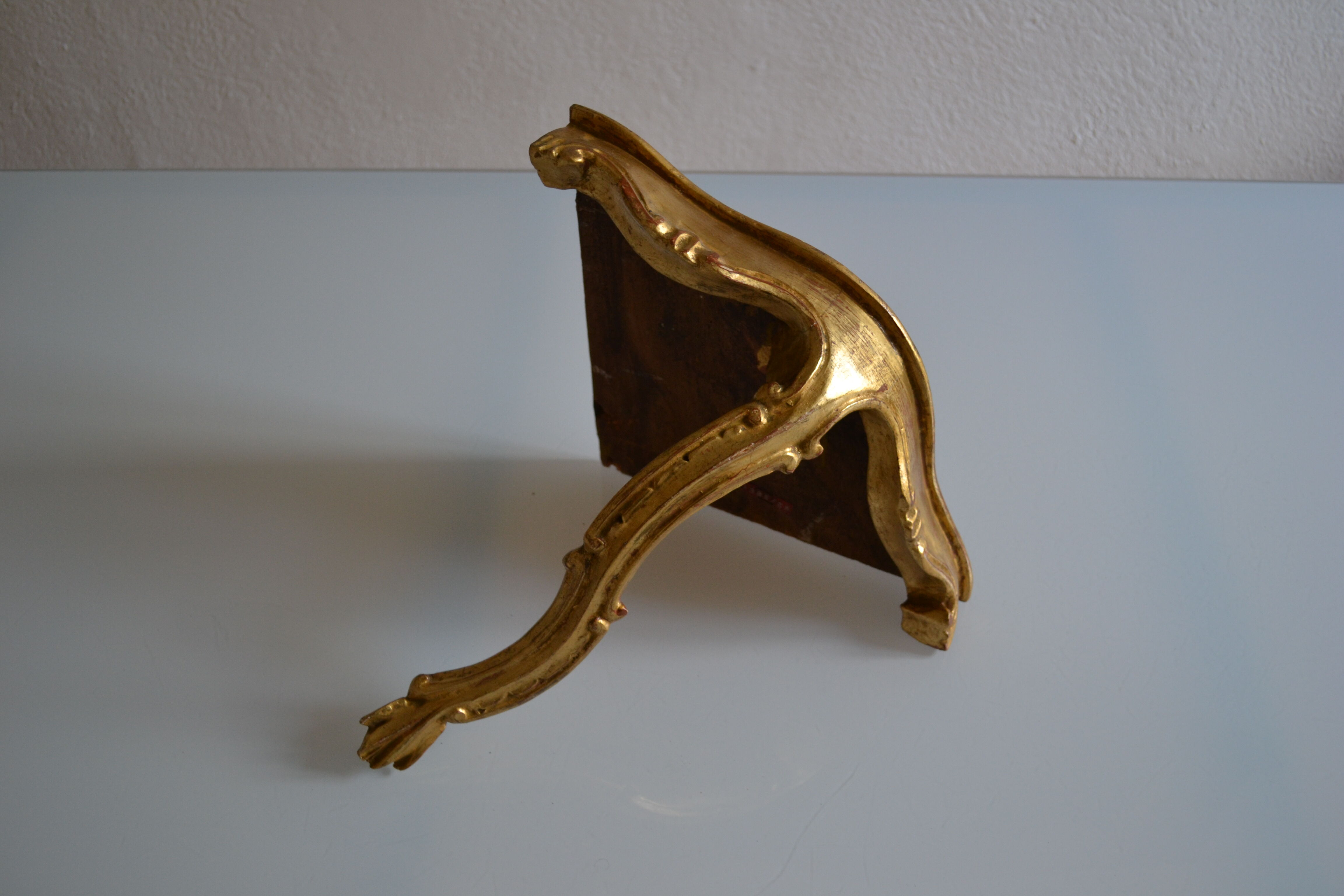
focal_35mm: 33
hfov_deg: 57.2
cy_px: 448
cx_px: 672
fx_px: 1232
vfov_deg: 40.0
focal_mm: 22
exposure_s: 1/40
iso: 400
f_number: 4
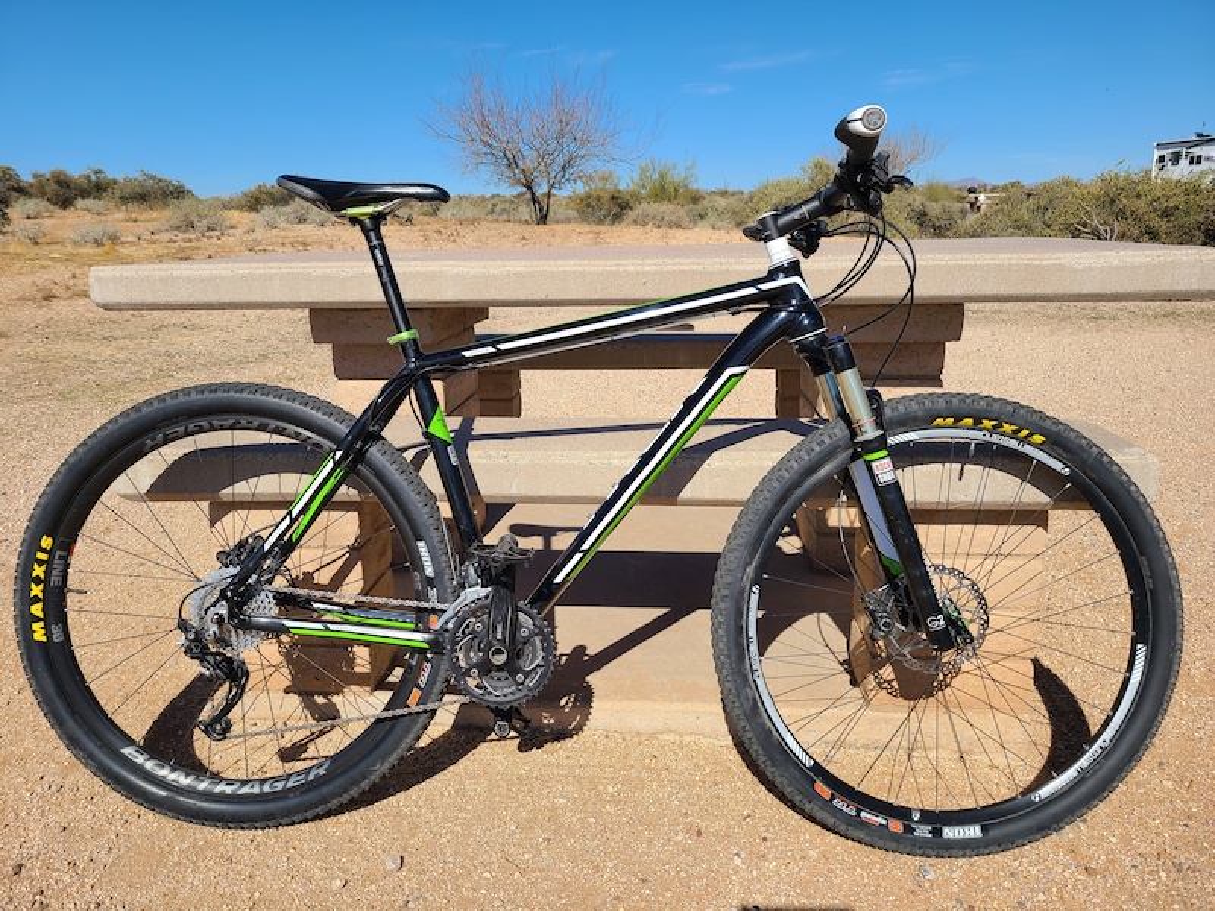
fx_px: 913
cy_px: 456
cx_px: 608
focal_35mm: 26
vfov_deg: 53.1
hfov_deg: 67.3
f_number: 1.8
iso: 40
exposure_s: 1/3083
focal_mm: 5.4
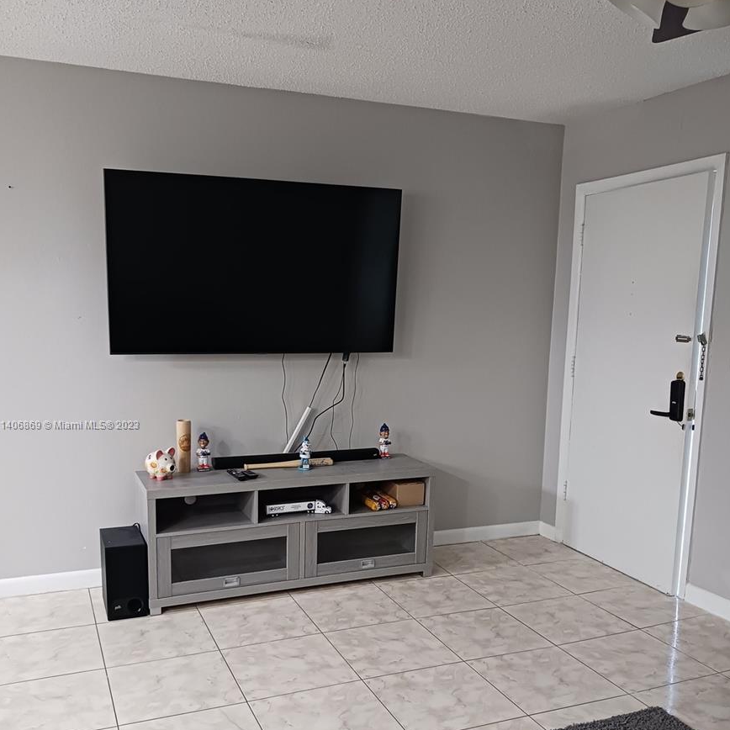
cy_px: 426
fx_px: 787
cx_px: 363
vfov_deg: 49.5
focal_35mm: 33
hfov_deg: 49.7
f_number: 1.8
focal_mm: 4
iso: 500
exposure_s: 1/20
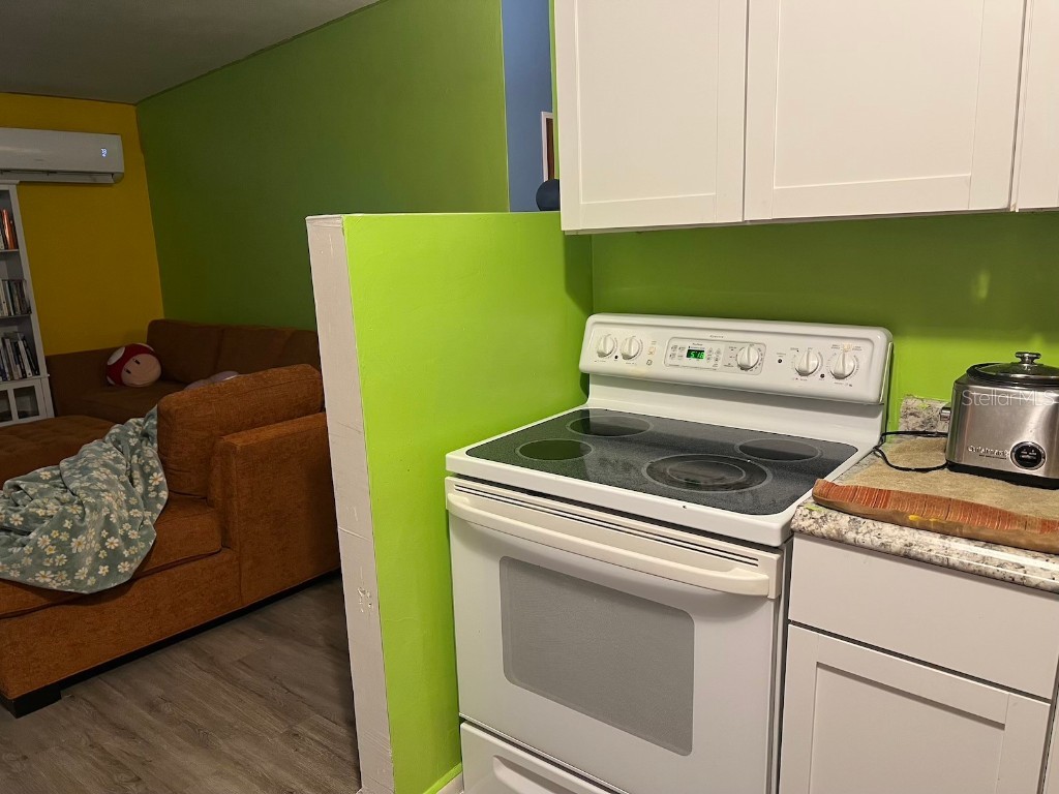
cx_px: 530
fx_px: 795
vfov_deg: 53.1
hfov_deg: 67.3
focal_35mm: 26
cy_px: 397
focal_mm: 5.7
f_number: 1.5
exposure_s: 1/60
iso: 200
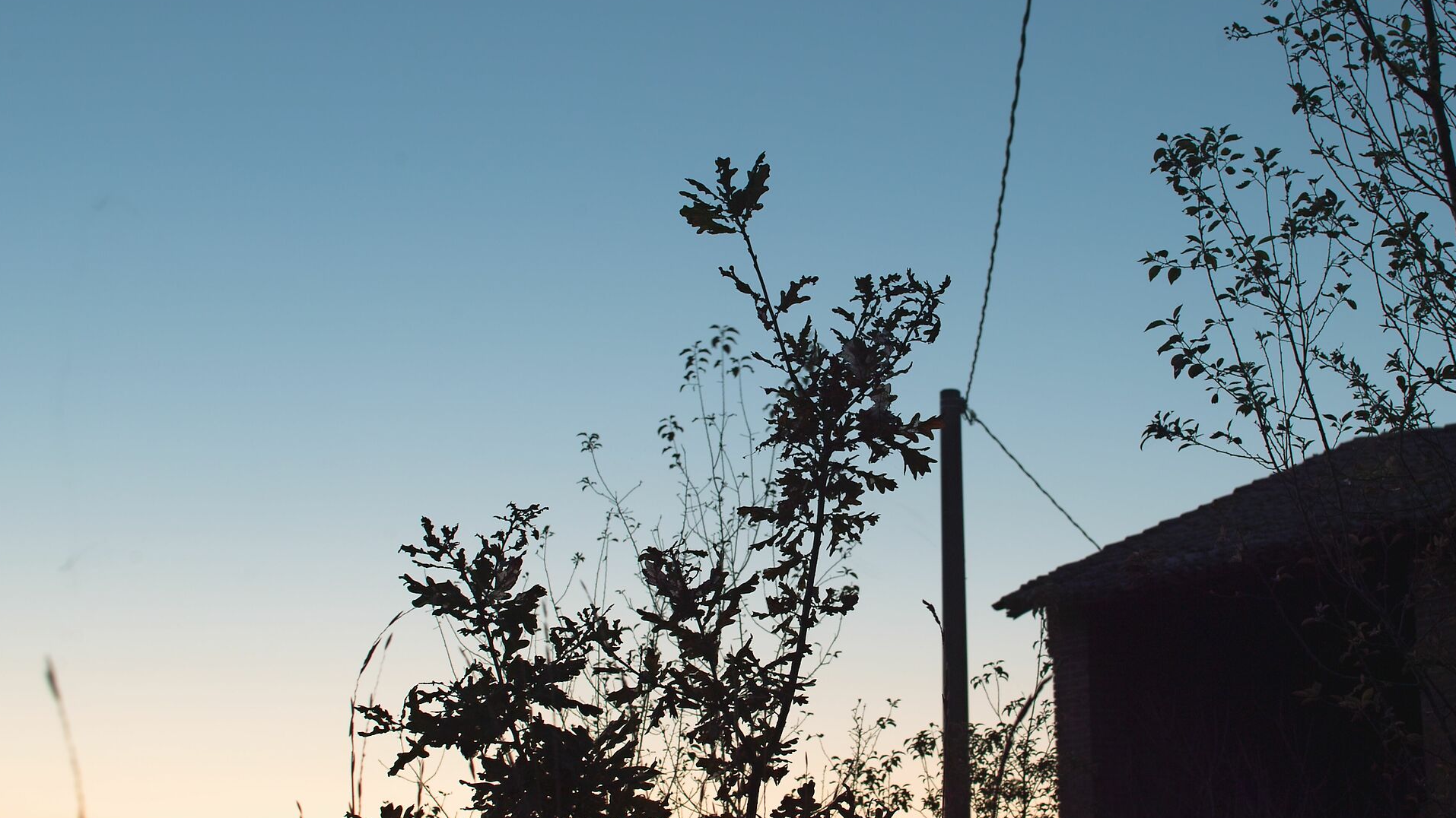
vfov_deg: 18.0
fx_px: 2586
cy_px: 464
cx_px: 877
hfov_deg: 31.3
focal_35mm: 67
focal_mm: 30
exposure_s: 2
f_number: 8
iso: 50
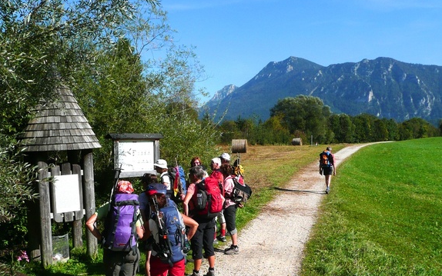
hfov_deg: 50.4
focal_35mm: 39
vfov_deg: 32.7
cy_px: 164
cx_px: 217
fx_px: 470
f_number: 3.4
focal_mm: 4.9
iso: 100
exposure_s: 1/1000
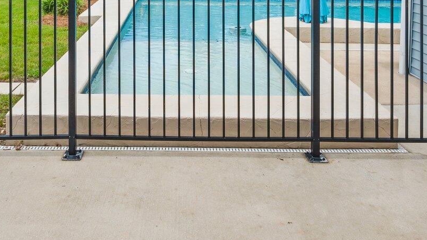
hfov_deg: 53.6
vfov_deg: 28.1
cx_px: 171
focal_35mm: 37
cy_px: -44
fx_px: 419
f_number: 9
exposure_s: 1/400
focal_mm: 14
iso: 100
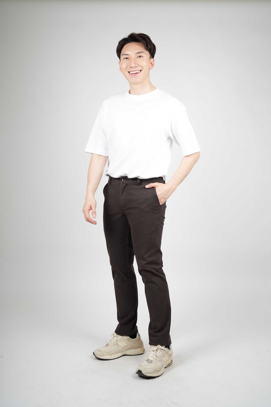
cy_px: 204
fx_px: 440
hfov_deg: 34.2
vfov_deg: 49.6
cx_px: 136
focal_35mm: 39
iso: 125
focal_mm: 39
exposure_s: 1/160
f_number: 9
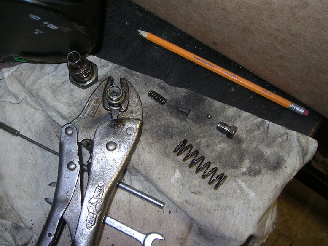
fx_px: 351
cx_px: 167
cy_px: 126
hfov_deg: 50.1
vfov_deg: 38.7
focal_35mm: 37
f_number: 4.8
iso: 100
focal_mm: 5.6
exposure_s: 1/30
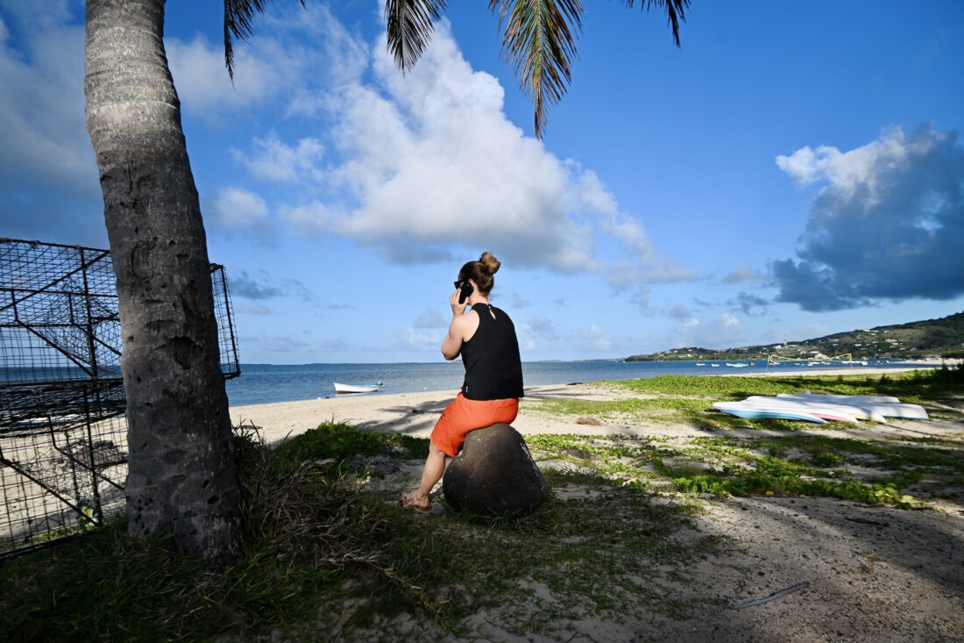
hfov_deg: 70.4
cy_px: 322
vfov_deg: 50.4
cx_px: 482
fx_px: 683
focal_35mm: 26
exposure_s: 1/200
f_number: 7.1
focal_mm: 25.5
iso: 100
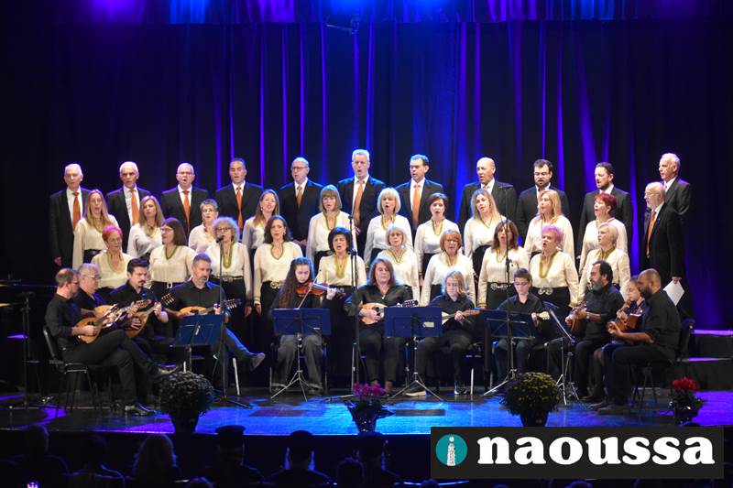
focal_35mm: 120
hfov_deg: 17.1
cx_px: 366
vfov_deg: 11.4
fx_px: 2443
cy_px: 244
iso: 2500
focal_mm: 80
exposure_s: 1/125
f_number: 4.8
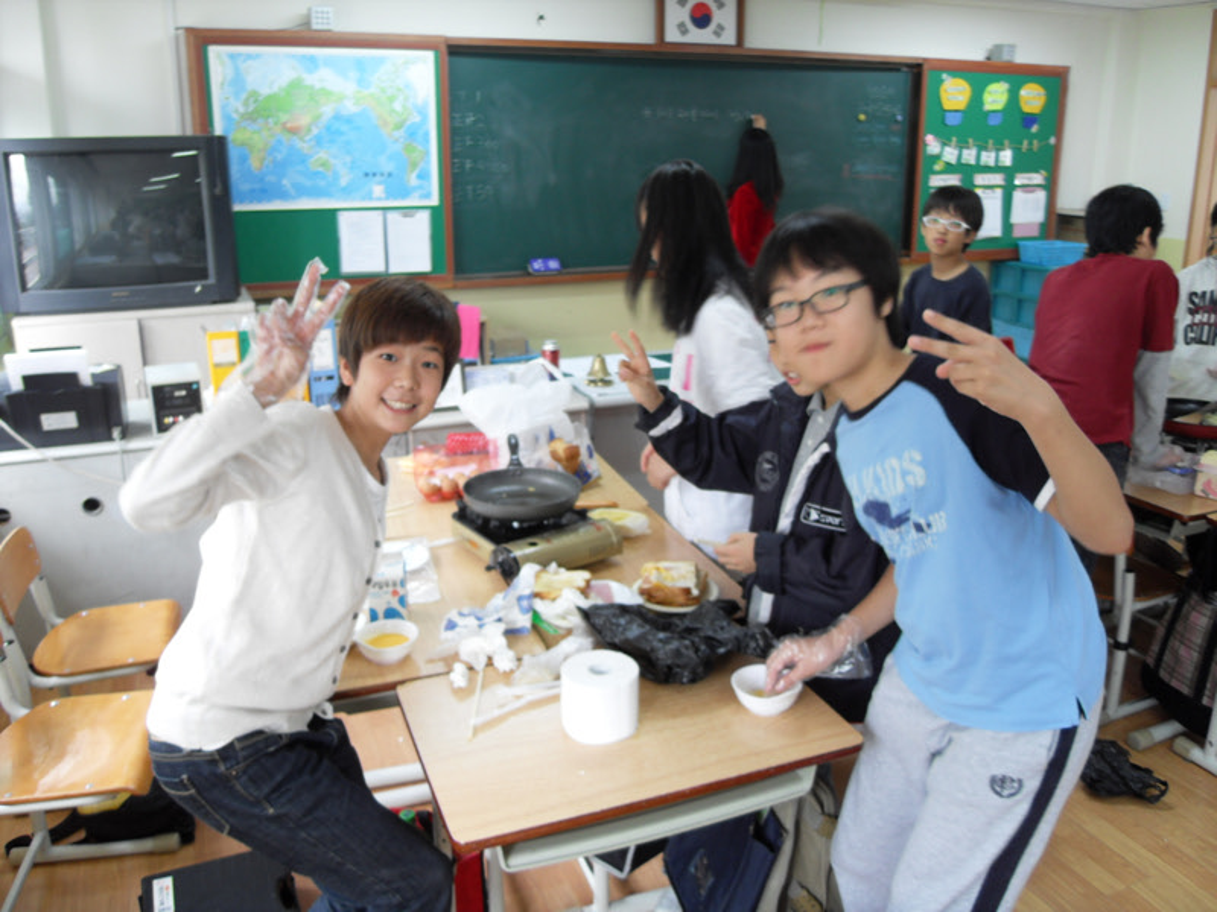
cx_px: 608
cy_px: 456
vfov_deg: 49.7
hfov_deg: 63.4
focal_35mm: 28
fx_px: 984
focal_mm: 6
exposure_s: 1/30
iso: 100
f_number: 2.8
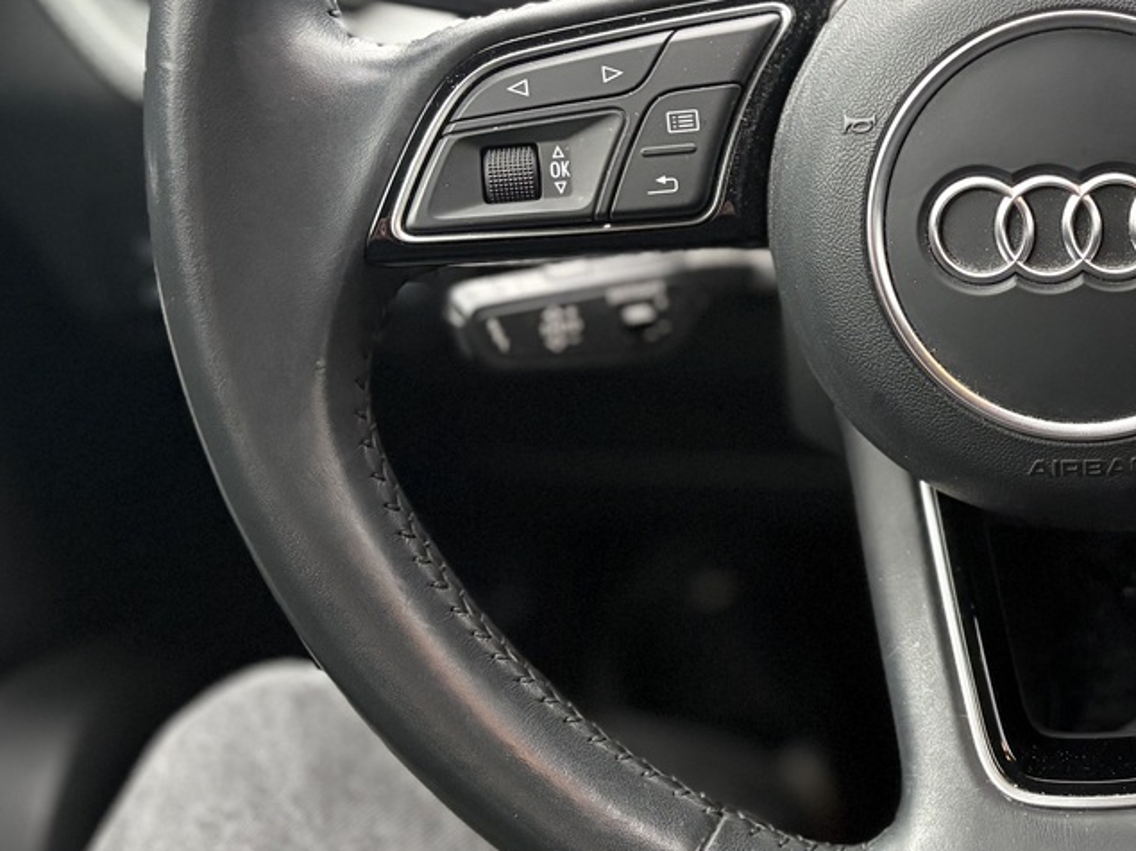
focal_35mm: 59
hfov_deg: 30.6
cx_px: 1113
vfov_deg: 24.4
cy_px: 154
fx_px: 1936
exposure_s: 1/60
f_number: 1.6
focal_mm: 5.96
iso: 320
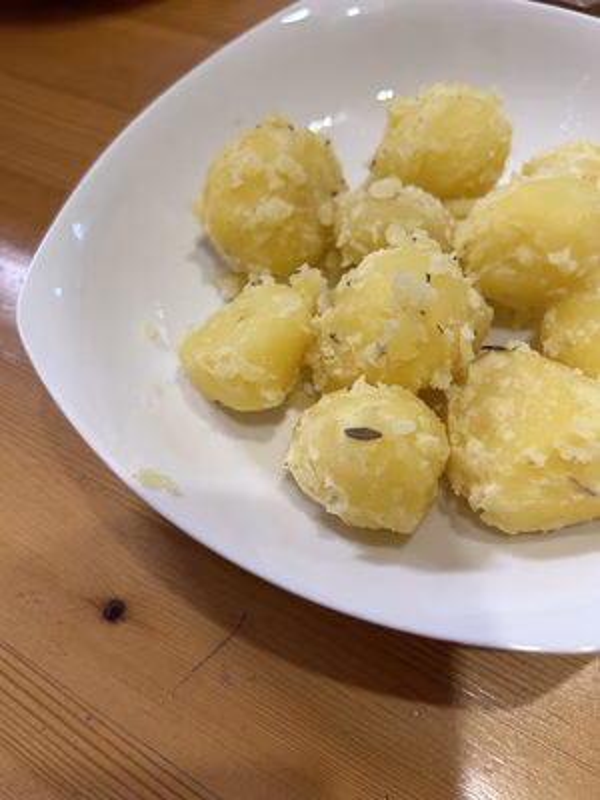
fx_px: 601
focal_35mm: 26
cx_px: 300
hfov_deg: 53.1
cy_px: 400
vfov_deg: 67.3
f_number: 1.5
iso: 125
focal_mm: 5.7
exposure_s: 1/100
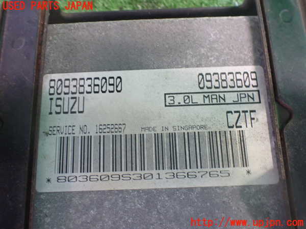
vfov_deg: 46.8
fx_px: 265
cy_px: 114
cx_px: 153
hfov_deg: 60.0
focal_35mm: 30
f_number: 2.3
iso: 800
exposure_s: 1/40
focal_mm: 5.4
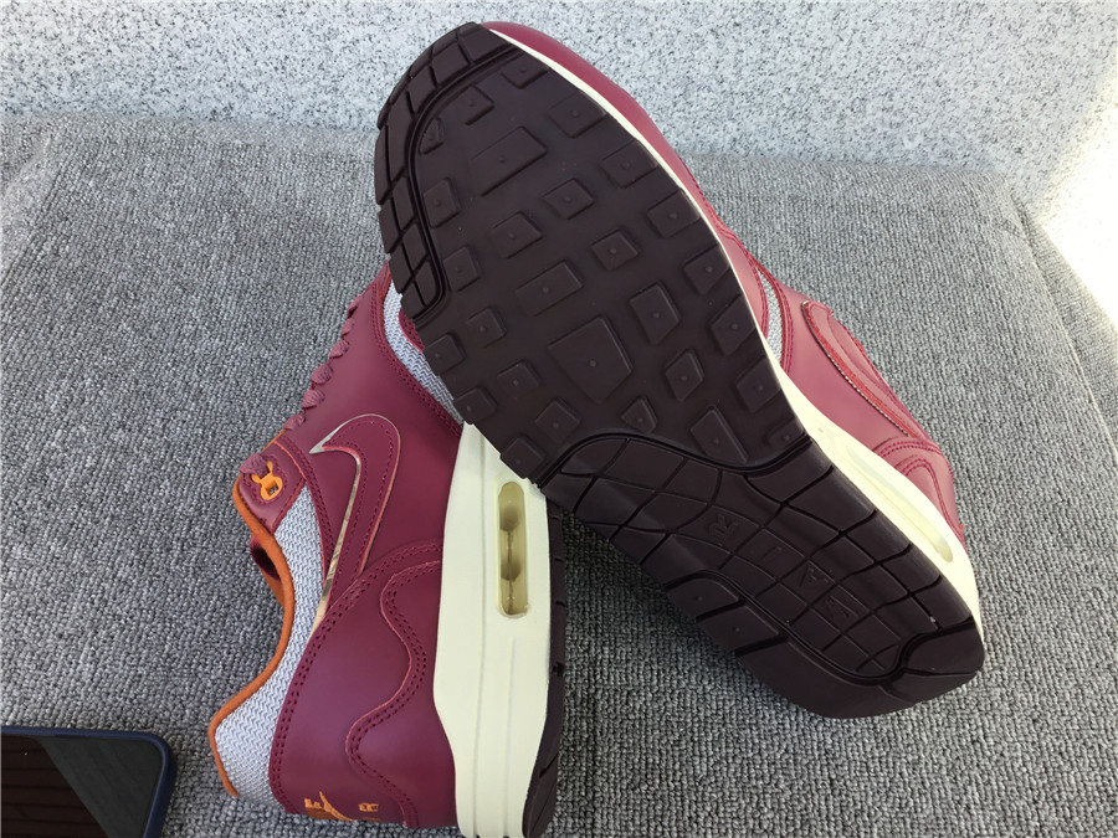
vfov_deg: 45.4
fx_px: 1001
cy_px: 419
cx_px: 559
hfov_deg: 58.4
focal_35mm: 31
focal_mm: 3.3
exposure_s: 1/201
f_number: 2.4
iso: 25
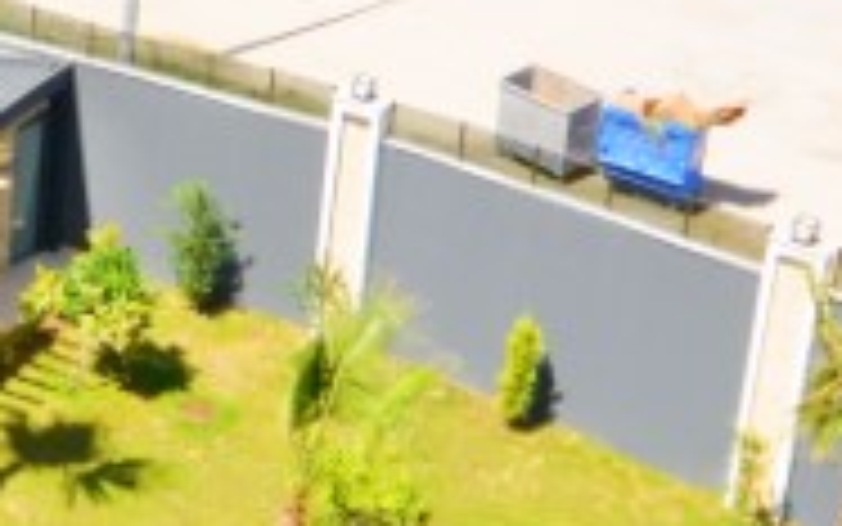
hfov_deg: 16.1
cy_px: -112
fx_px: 2827
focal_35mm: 123
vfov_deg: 10.5
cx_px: -234
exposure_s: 1/250
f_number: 8
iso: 100
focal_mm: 13
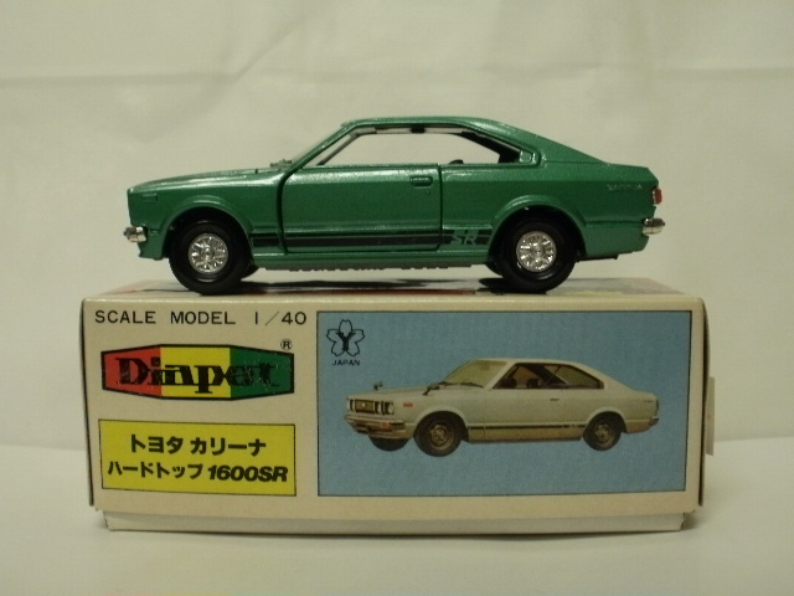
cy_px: 298
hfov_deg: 42.9
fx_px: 1009
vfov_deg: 32.9
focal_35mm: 44
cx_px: 397
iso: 125
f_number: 4
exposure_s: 1/15
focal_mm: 7.7
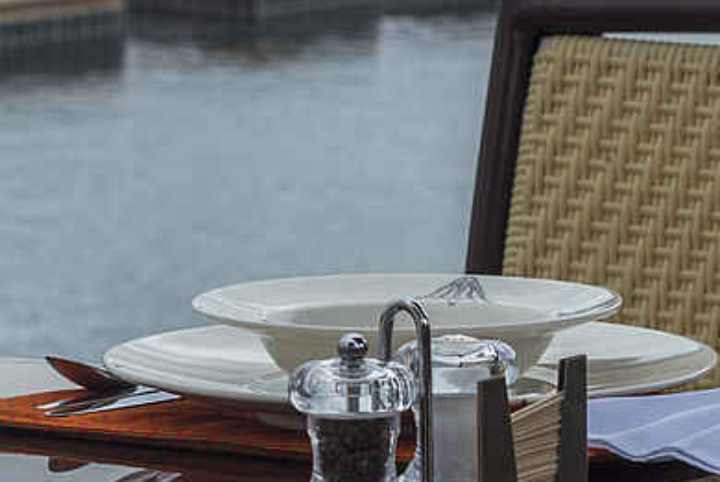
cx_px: -30
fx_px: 4925
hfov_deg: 8.3
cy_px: 15
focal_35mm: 246
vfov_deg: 5.6
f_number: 5.6
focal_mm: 50
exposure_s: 1/1600
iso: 400
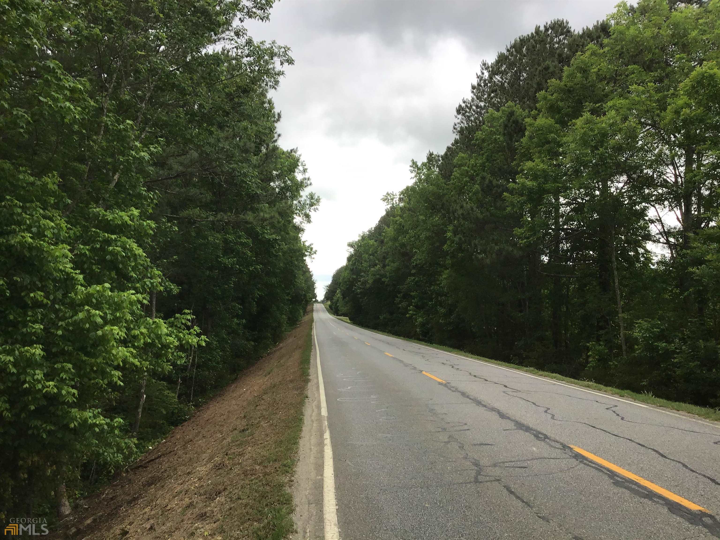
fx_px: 645
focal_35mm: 31
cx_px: 360
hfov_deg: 58.4
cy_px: 270
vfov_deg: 45.4
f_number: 2.4
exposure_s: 1/301
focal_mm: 3.3
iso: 25
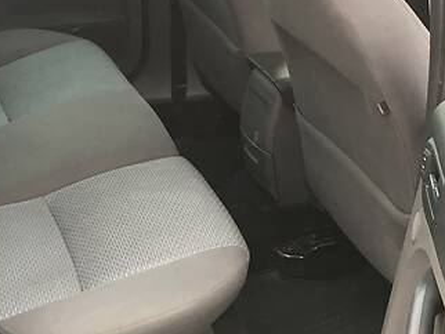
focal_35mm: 72
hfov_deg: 27.0
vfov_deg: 20.4
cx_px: 227
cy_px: 208
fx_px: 926
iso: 25
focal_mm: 4.2
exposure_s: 1/33
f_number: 2.2
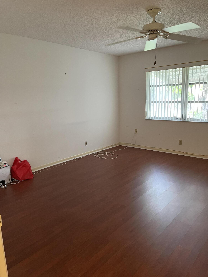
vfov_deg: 69.4
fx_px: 200
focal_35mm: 25
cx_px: 104
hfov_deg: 54.9
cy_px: 138
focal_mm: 5.1
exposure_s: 1/60
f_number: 1.6
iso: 500
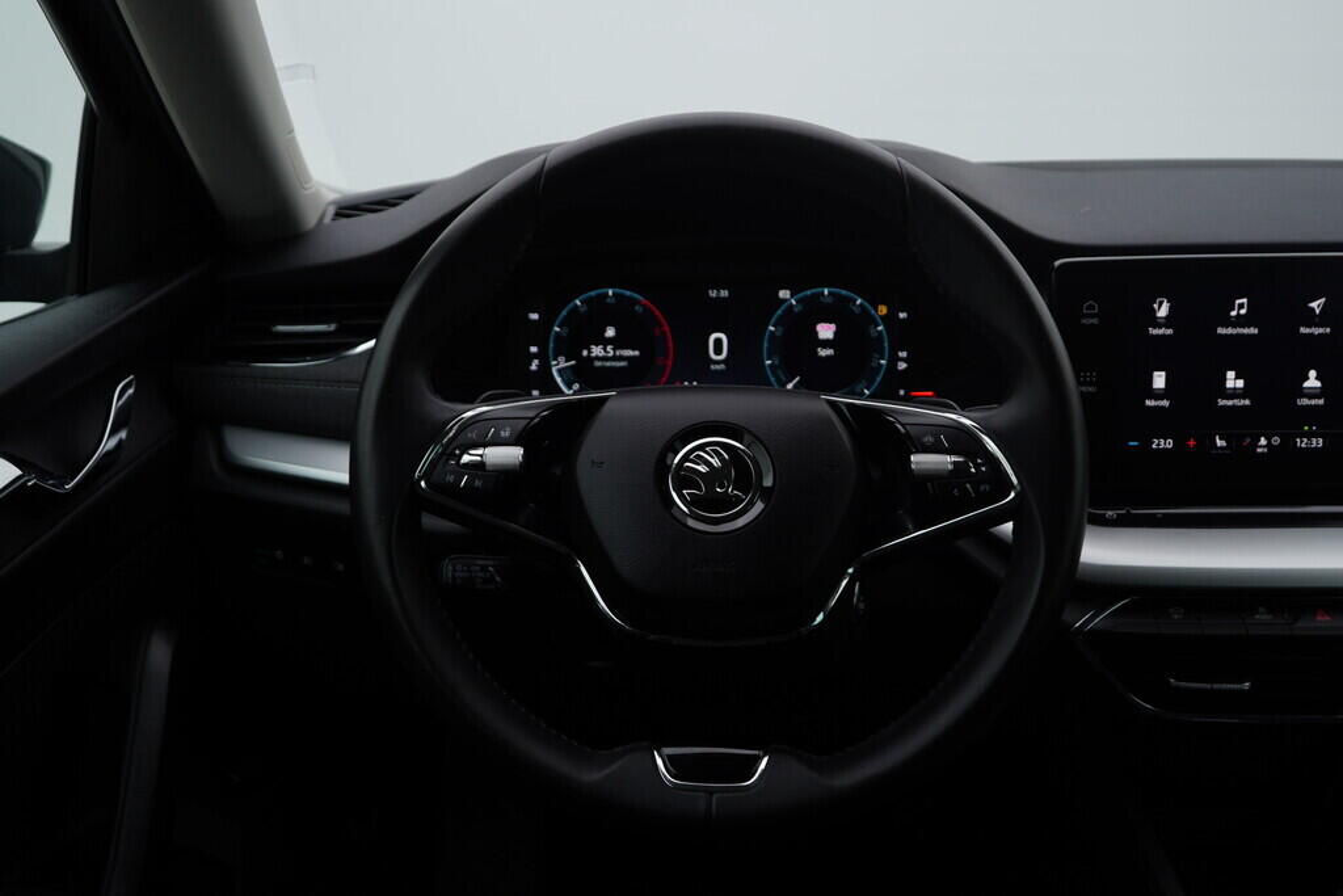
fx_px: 1343
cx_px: 672
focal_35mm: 36
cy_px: 448
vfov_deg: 36.9
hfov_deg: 53.1
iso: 125
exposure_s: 1/80
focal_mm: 24
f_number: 4
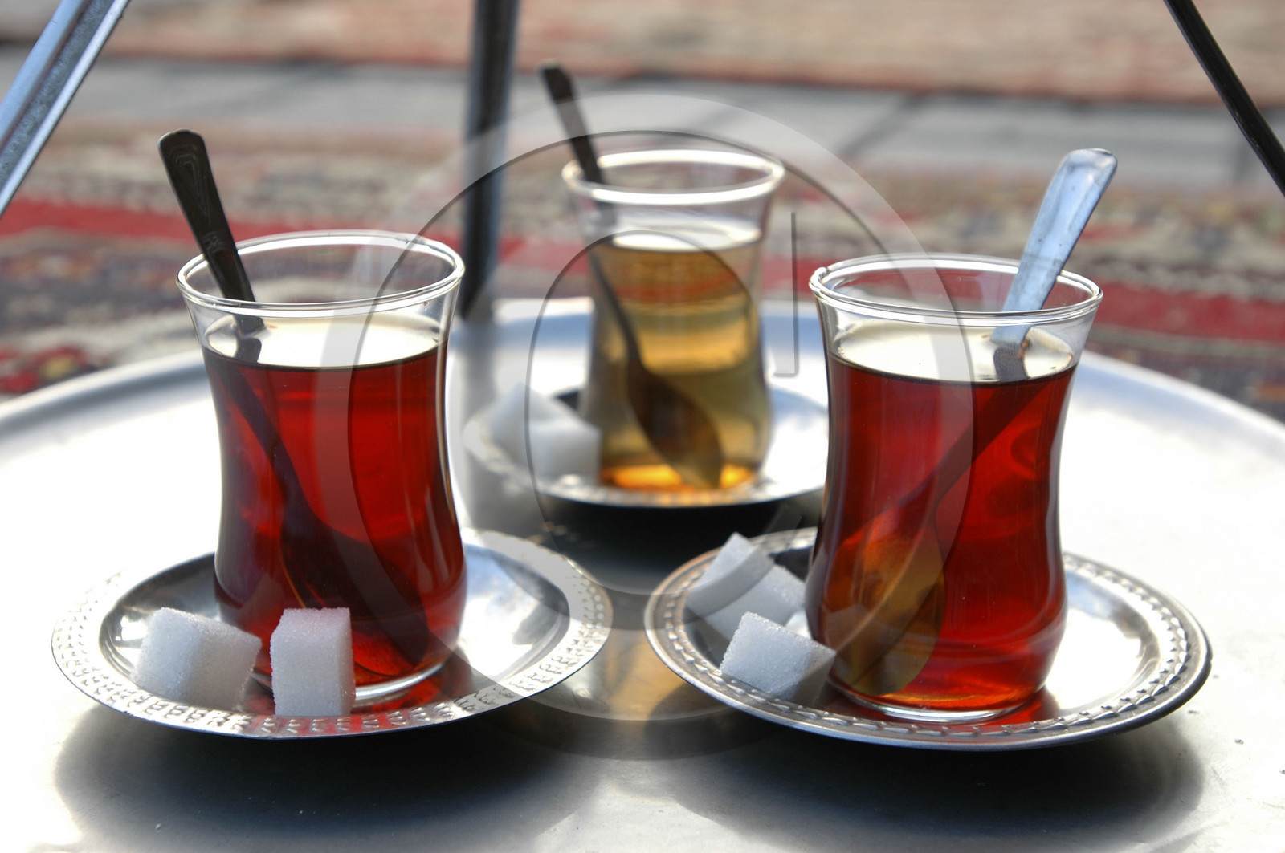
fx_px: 1872
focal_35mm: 52
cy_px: 426
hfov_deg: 37.9
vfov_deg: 25.7
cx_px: 642
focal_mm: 35
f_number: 5.6
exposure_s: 1/50
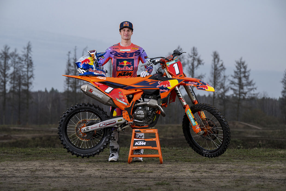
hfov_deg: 20.0
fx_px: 810
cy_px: 96
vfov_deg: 13.4
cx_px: 143
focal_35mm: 102
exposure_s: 1/1250
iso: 250
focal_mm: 102
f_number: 5
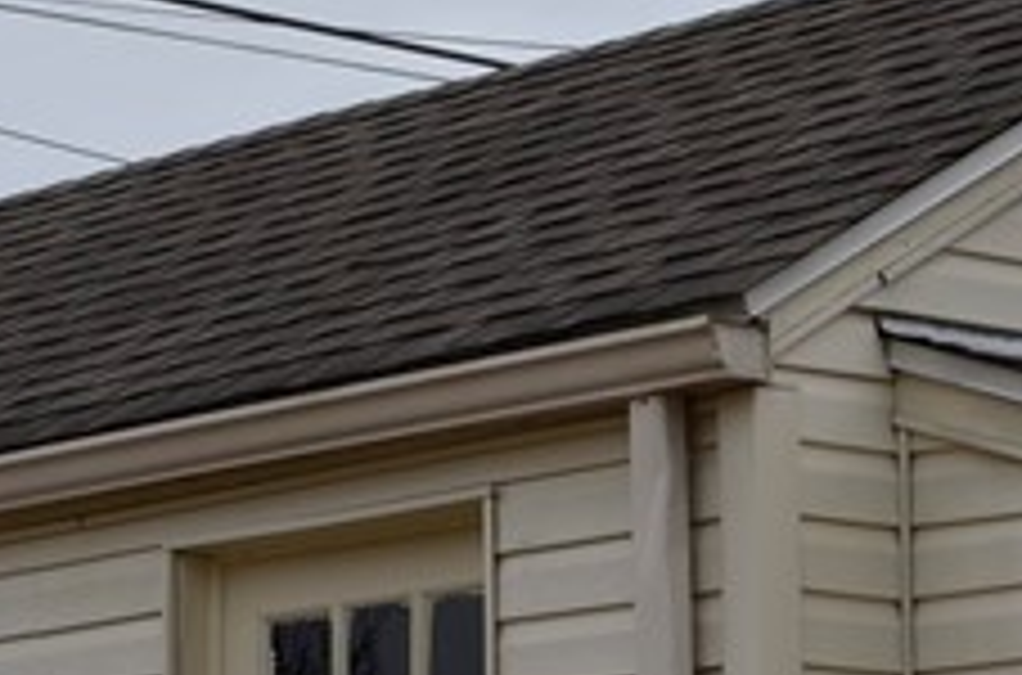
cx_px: 957
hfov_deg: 11.8
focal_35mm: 173
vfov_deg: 7.8
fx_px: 4898
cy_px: 857
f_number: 8
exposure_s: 1/250
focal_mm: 24
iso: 180
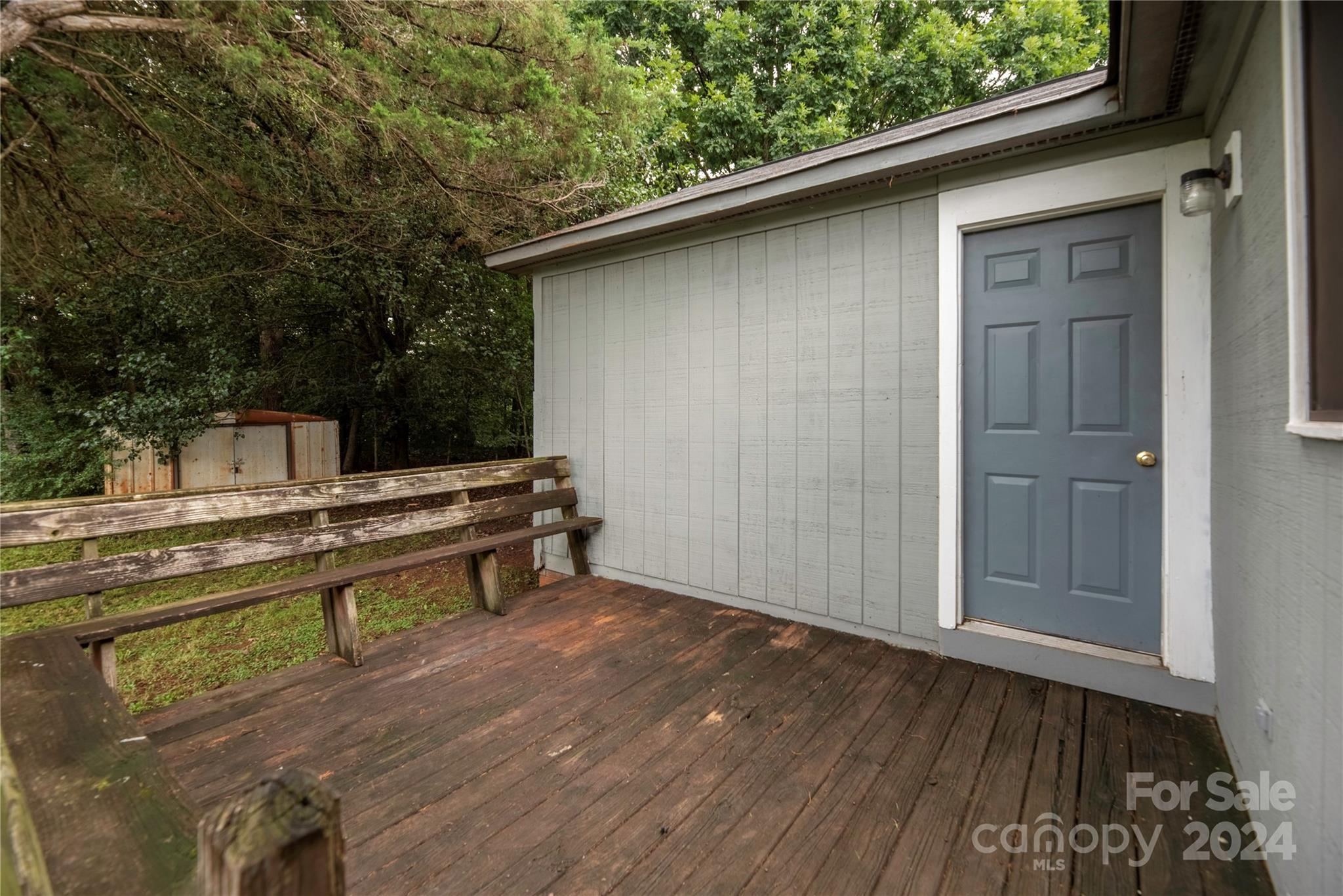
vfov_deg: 81.2
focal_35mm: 14
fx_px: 522
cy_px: 448
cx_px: 672
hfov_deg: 104.2
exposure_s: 1/4000
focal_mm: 14
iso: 320
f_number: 6.3
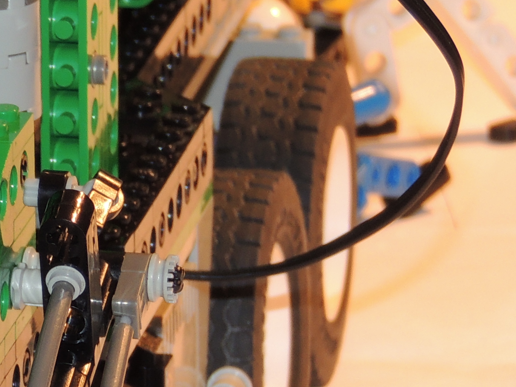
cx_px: -303
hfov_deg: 4.8
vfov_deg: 3.6
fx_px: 6097
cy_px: 351
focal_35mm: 409
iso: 100
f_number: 4.2
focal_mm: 21.4
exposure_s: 1/3
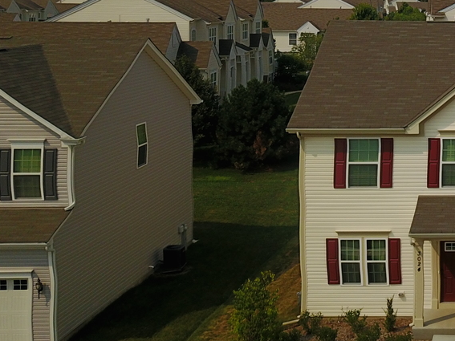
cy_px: 65
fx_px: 867
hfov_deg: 26.1
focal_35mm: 66
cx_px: 551
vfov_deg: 21.9
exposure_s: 1/3367
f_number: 2.2
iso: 100
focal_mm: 4.73
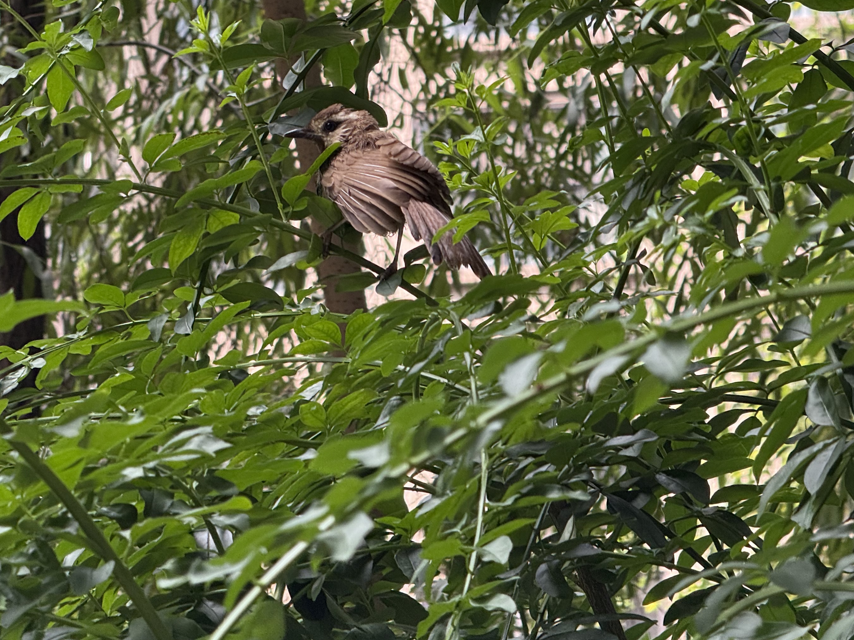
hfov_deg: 11.0
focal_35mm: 179
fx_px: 4416
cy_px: 217
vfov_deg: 8.3
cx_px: 324
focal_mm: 15.66
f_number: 2.8
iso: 80
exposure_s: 1/99
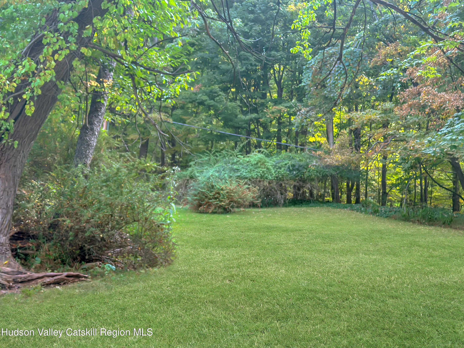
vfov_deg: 30.3
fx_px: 643
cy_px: 174
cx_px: 232
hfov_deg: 39.7
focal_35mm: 48
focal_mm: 6.86
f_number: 1.8
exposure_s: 1/400
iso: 80
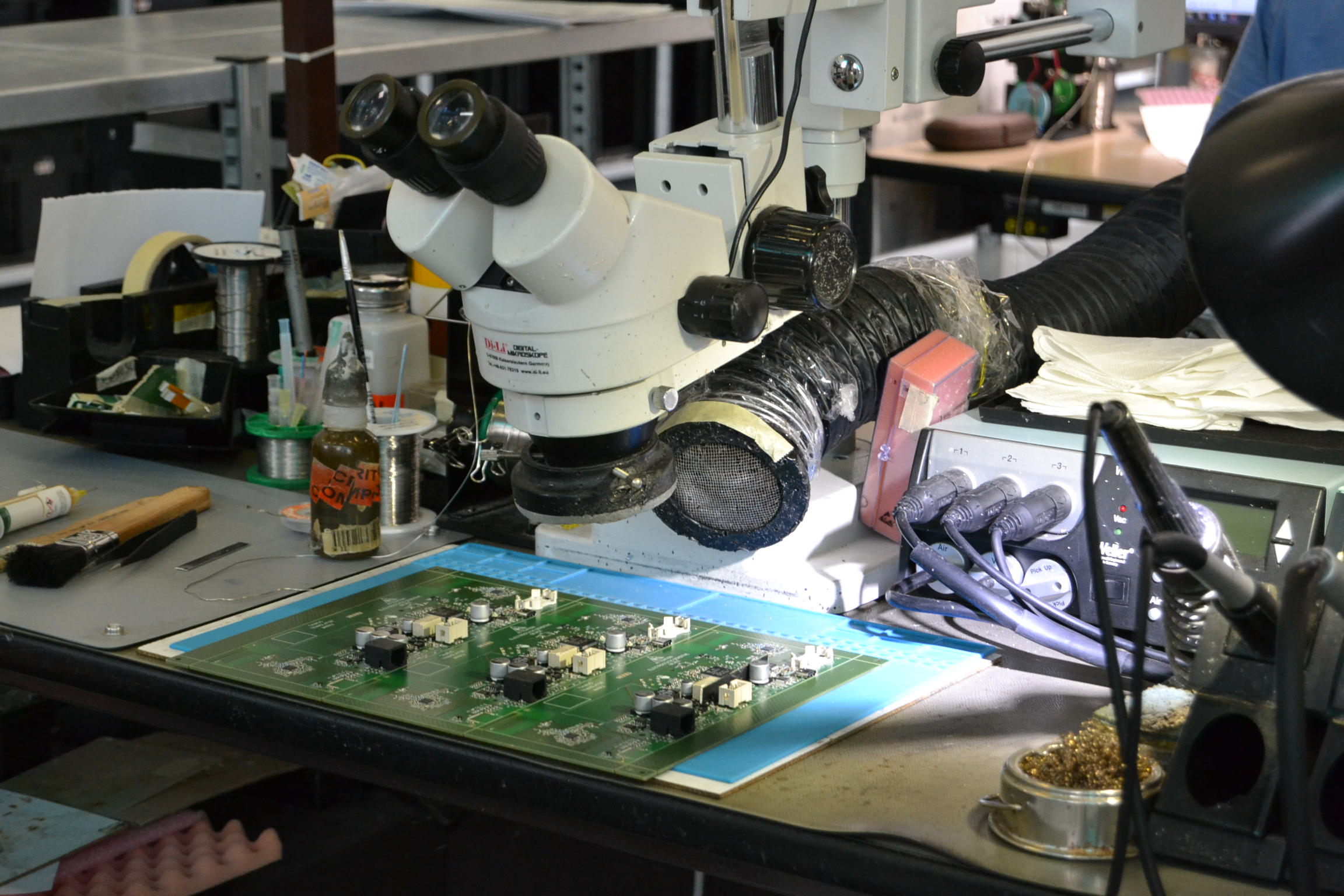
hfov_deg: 24.6
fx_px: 3080
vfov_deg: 16.6
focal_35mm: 82
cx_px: 672
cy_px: 448
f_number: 5.6
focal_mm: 55
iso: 1400
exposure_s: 1/60
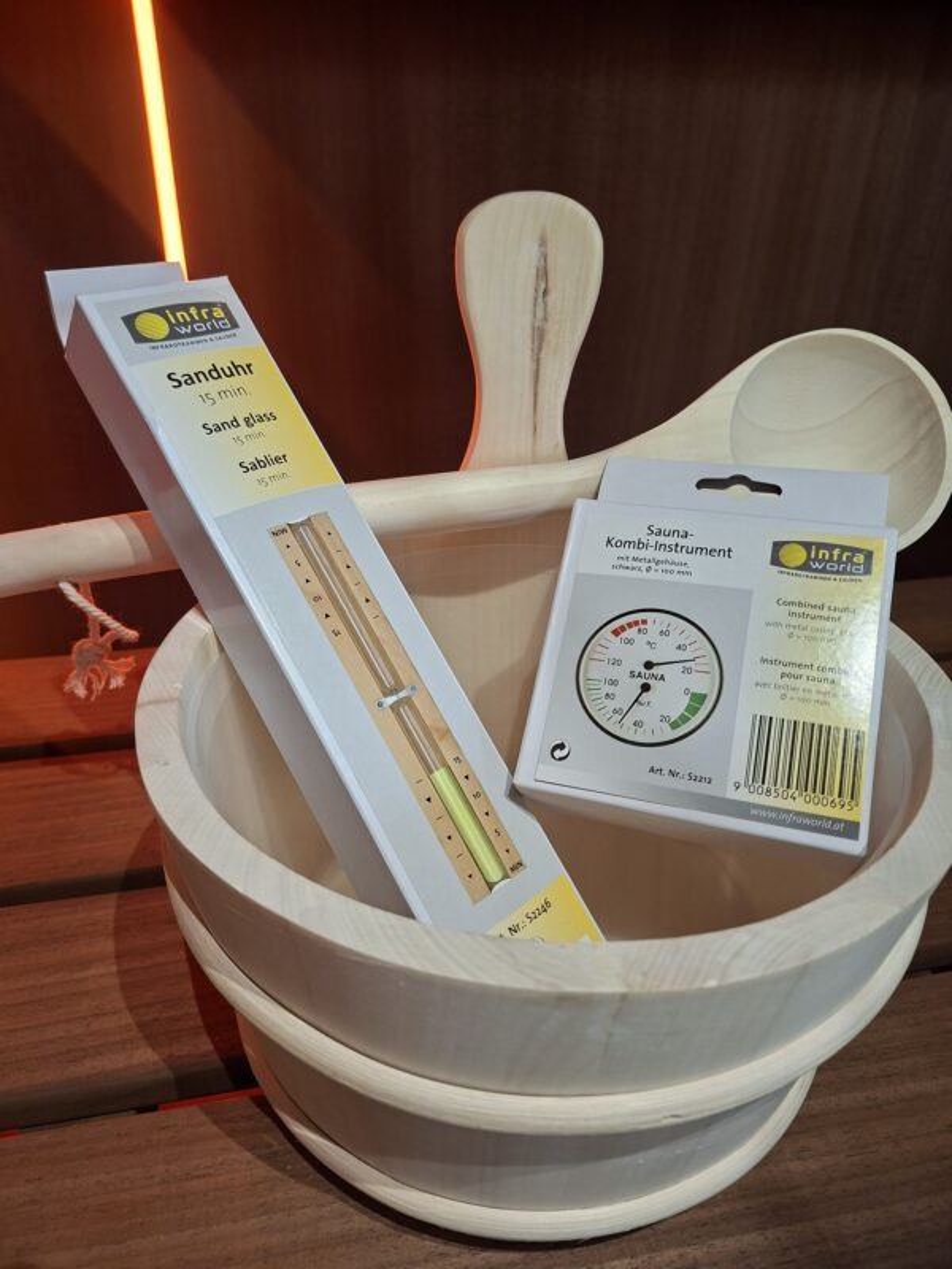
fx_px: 843
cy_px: 634
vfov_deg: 73.9
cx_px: 476
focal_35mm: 23
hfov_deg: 58.9
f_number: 1.8
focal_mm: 5.54
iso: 250
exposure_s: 1/50
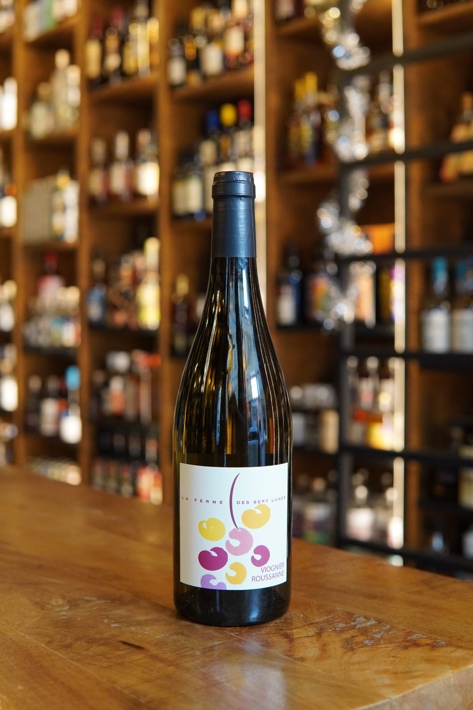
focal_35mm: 45
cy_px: 355
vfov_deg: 43.6
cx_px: 236
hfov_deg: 29.9
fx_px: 887
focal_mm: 30
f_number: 3.2
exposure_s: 1/160
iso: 1600
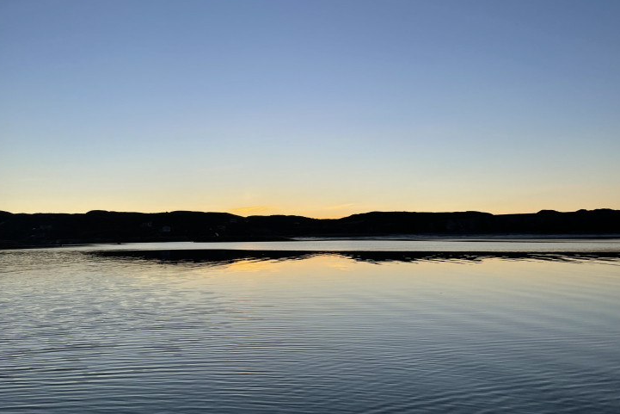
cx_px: 307
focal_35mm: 30
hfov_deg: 61.9
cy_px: 178
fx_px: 517
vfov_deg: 43.5
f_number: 1.6
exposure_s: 1/1024
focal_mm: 4.2
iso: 32
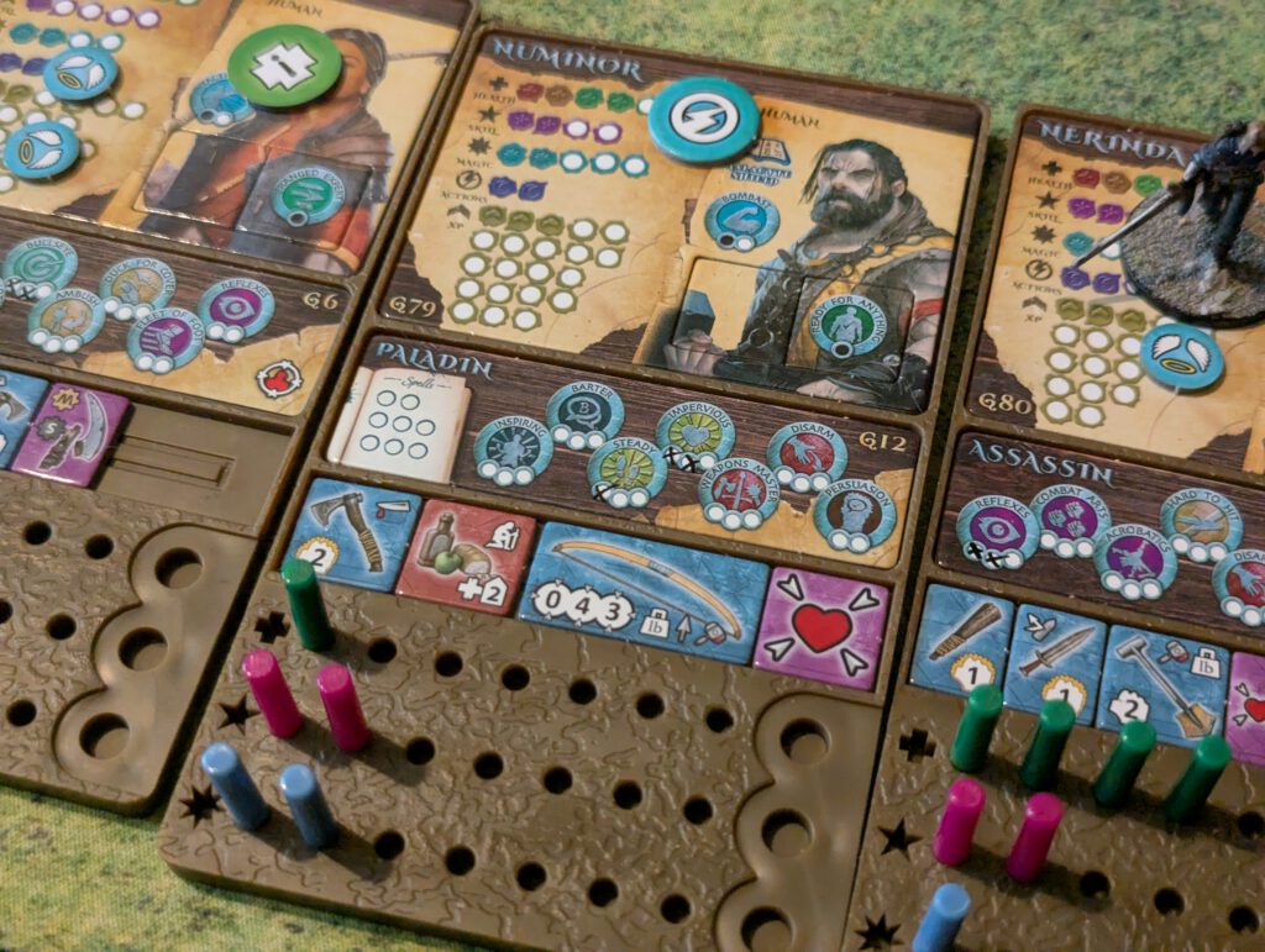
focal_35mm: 48
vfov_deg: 30.3
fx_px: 1757
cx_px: 632
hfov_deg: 39.6
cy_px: 476
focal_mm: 6.81
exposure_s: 1/94.9
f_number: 1.85
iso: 2334
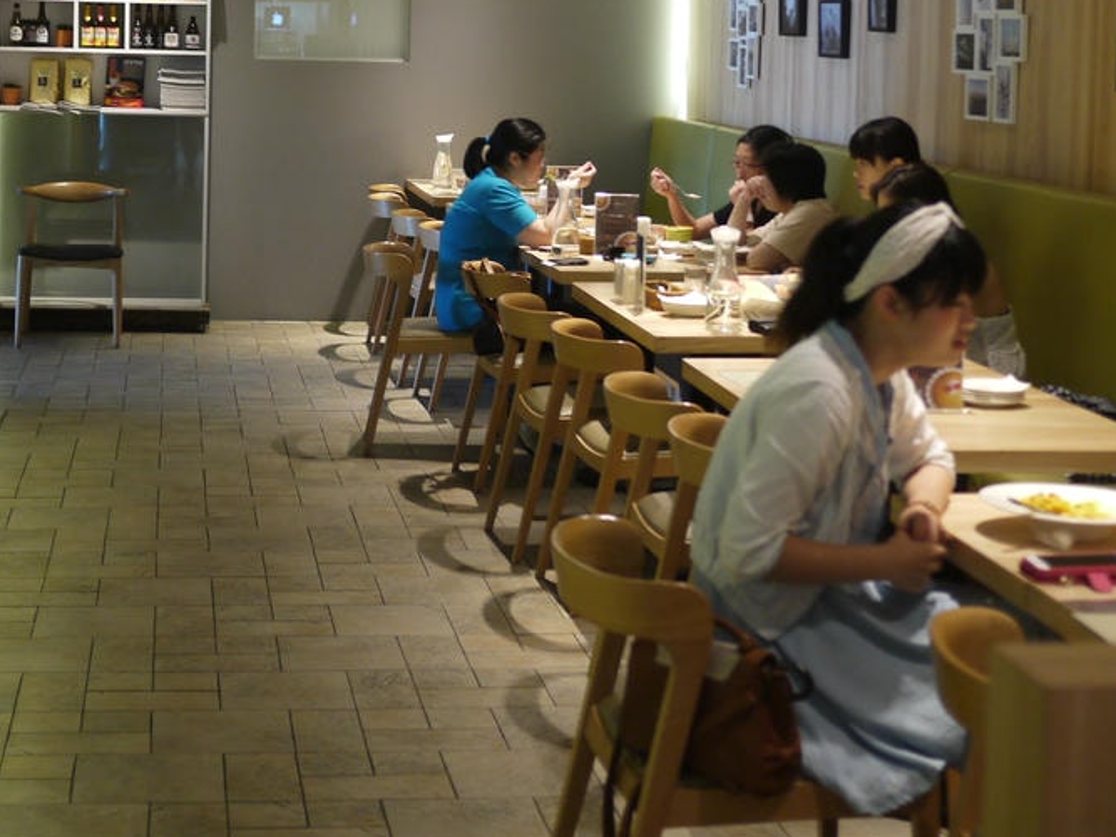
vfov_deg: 20.2
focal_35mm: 72
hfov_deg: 27.0
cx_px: 438
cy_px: 167
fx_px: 2321
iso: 400
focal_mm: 20
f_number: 1.7
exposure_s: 1/60
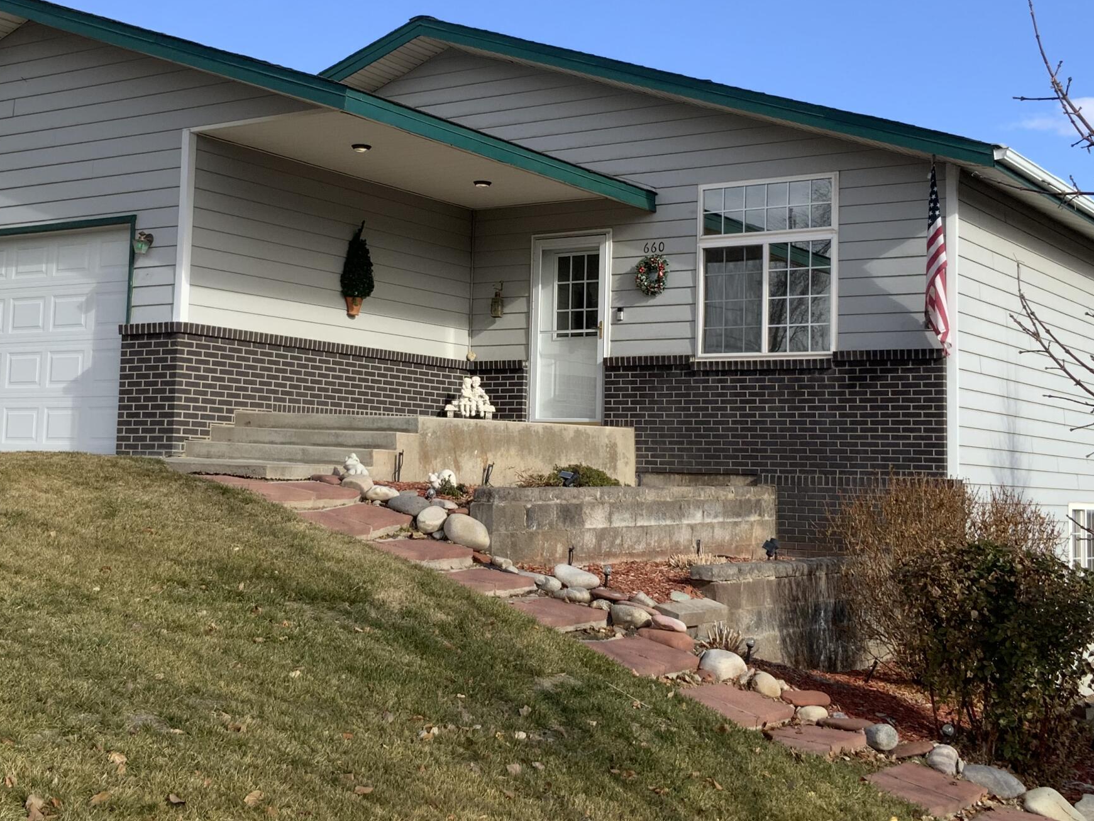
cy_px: 321
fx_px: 1580
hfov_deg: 38.2
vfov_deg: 29.0
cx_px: 522
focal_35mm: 50
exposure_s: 1/1168
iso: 16
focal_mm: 3
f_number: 1.8
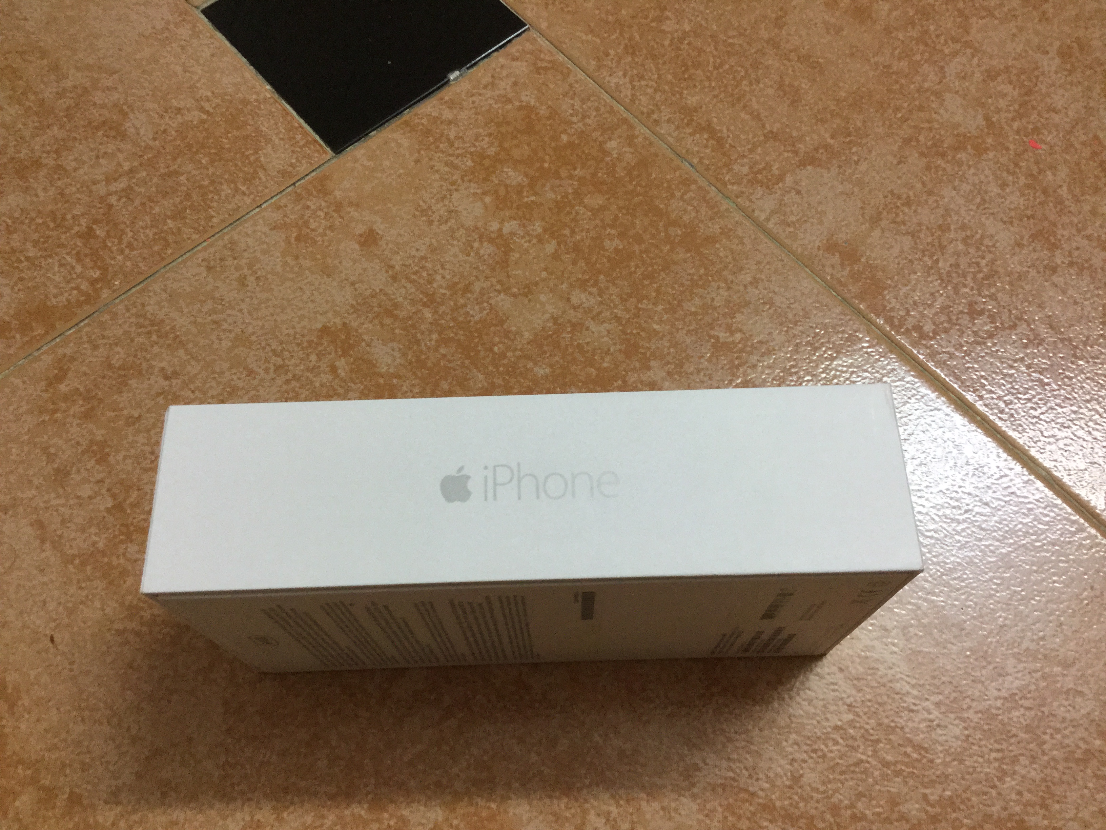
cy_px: 415
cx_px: 553
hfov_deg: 58.4
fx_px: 990
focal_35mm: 31
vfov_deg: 45.4
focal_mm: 3.3
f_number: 2.4
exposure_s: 1/33
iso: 160
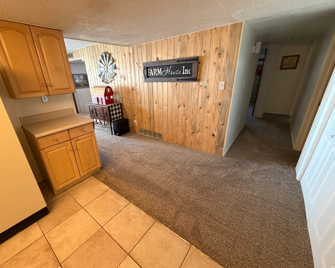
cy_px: 134
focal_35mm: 15
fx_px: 149
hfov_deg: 96.6
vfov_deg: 84.0
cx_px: 153
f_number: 2.2
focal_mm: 2.22
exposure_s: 1/60
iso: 500
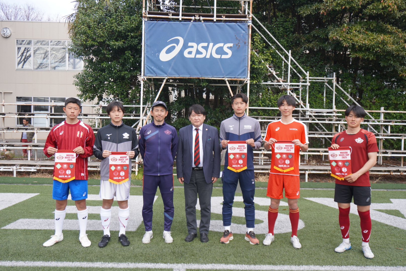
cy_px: 136
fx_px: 339
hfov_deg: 61.9
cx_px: 203
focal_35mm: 30
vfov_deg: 43.7
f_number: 4.5
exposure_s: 1/320
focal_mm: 20
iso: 100
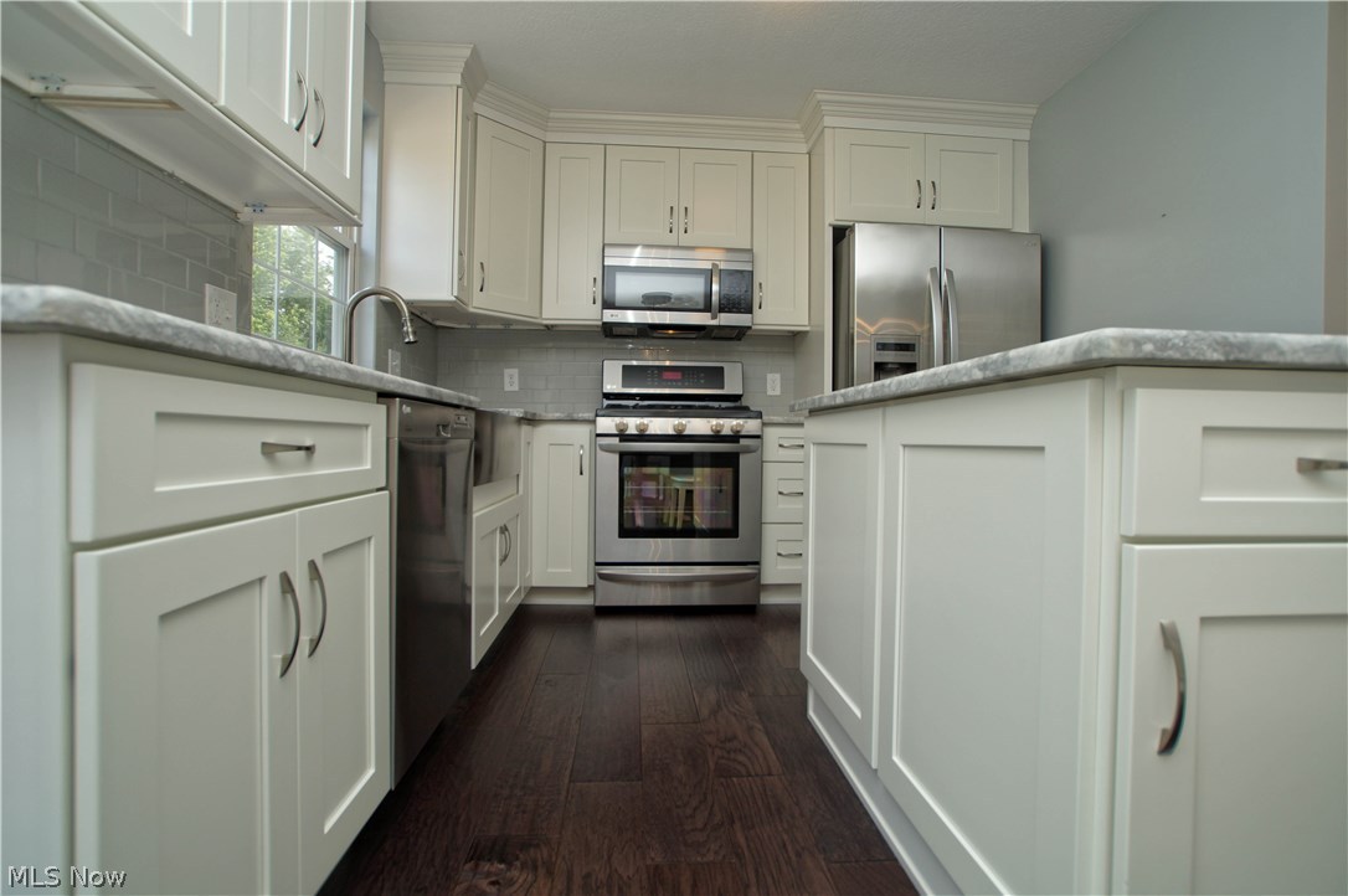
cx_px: 674
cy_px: 448
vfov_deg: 72.0
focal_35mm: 16
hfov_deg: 95.0
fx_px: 617
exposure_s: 1/100
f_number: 4.5
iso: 100
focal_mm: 11
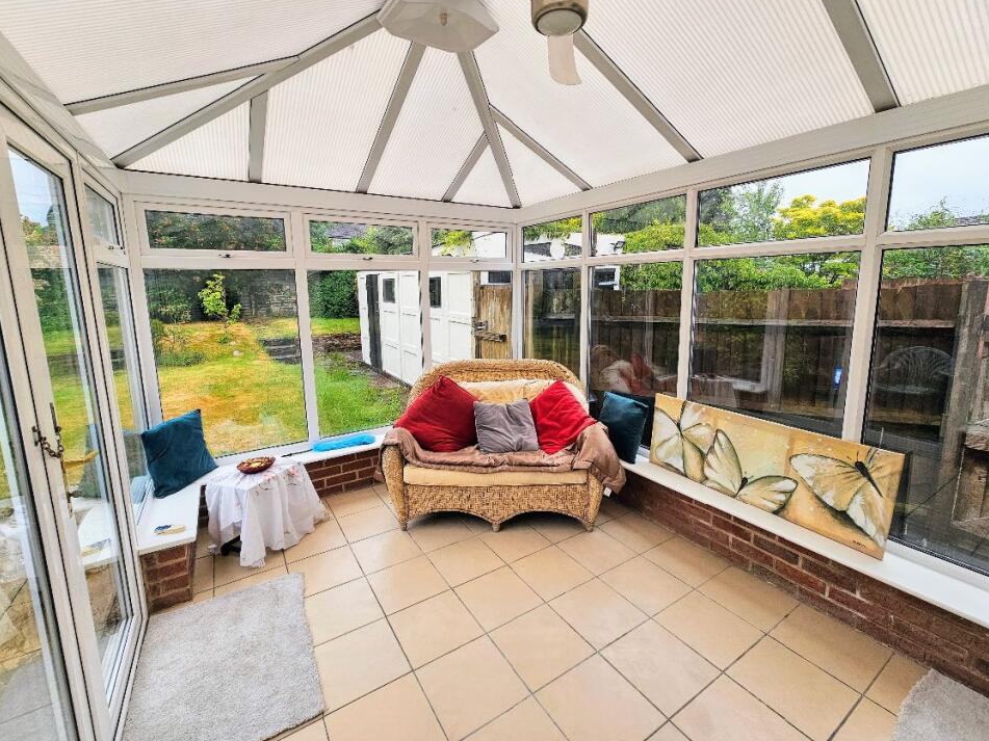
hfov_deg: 102.1
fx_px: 400
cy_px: 359
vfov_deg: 85.6
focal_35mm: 14
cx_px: 500
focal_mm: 2.2
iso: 50
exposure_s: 1/522
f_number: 2.2
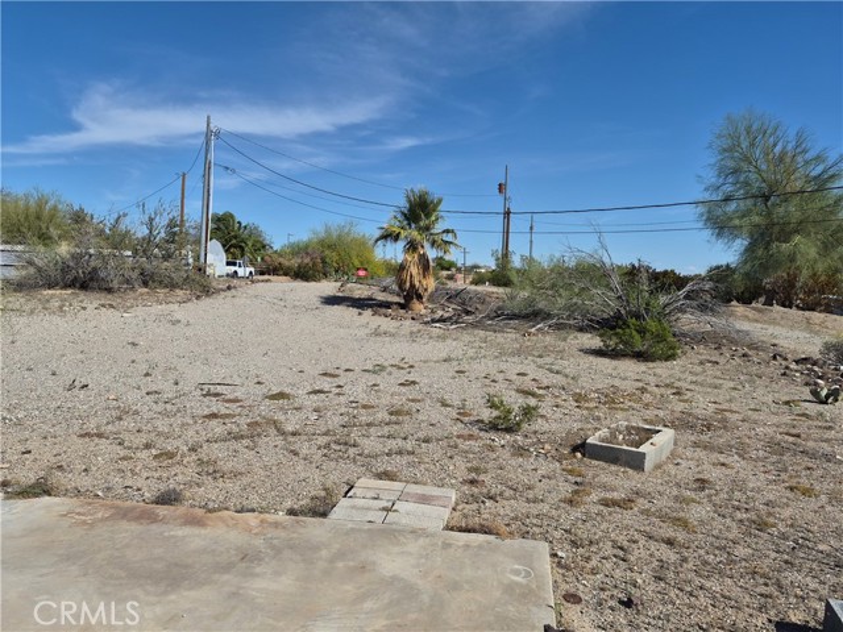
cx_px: 422
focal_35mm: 23
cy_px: 316
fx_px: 560
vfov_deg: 58.9
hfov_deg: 73.9
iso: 64
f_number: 1.8
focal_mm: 5.4
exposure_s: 1/7696
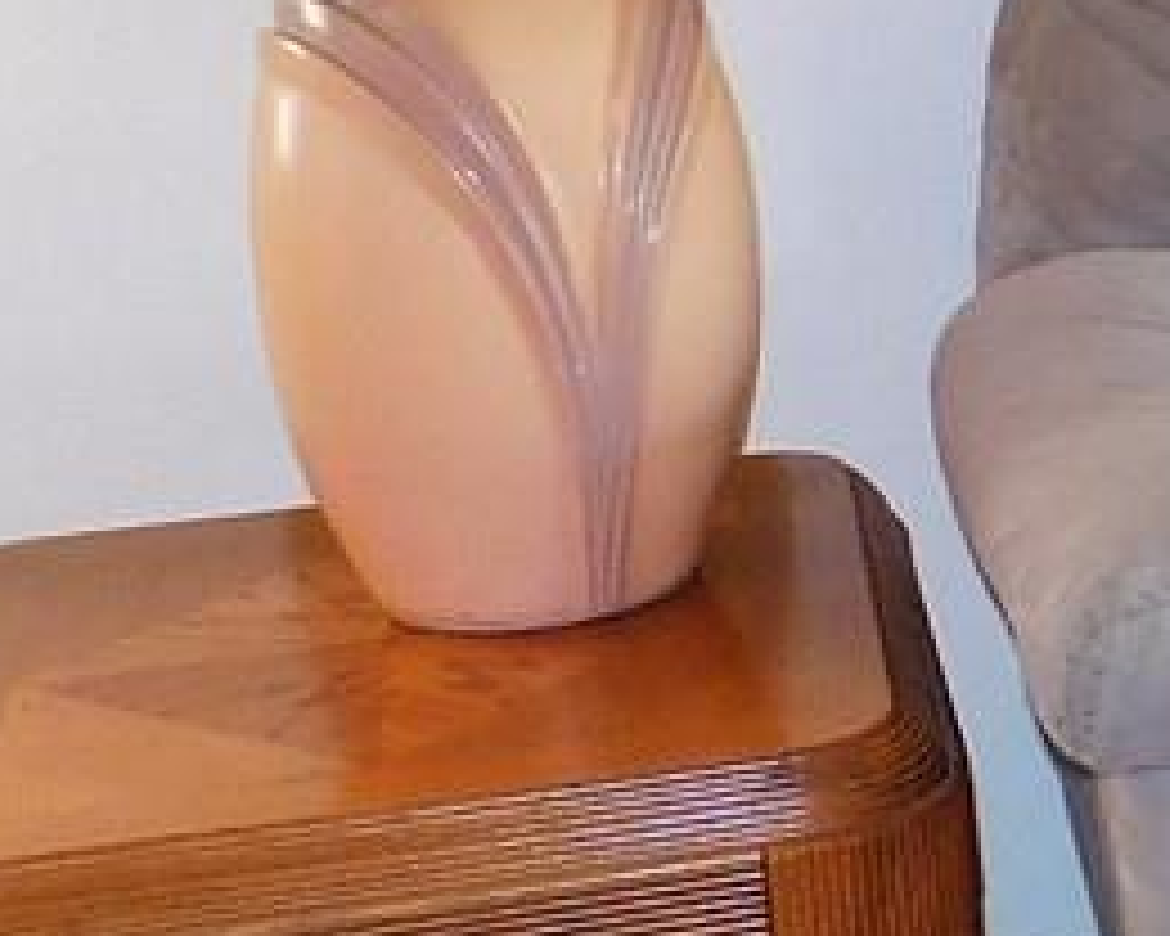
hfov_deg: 11.7
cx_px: 2722
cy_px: 63
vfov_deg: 11.1
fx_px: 4779
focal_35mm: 138
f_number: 3
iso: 200
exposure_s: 1/30
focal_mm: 4
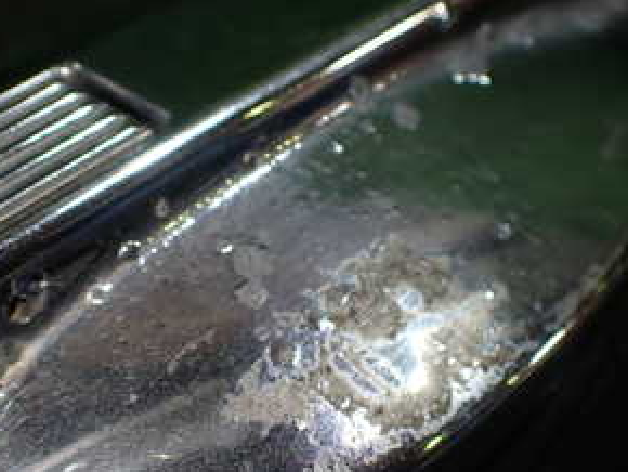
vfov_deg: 23.6
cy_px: 294
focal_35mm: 62
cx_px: 277
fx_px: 1126
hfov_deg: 31.1
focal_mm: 5.4
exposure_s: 1/125
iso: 125
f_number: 2.3
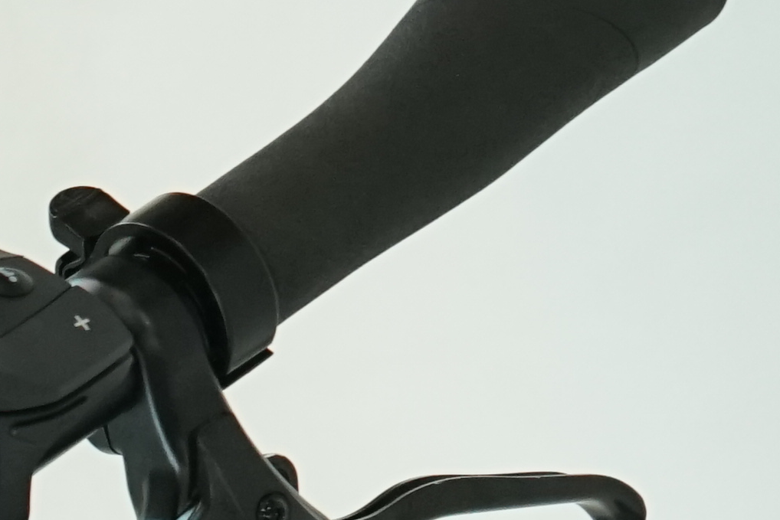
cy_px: 1202
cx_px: -1011
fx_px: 3575
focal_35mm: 165
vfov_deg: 7.8
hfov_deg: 10.8
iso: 1600
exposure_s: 1/200
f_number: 5.6
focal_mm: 28
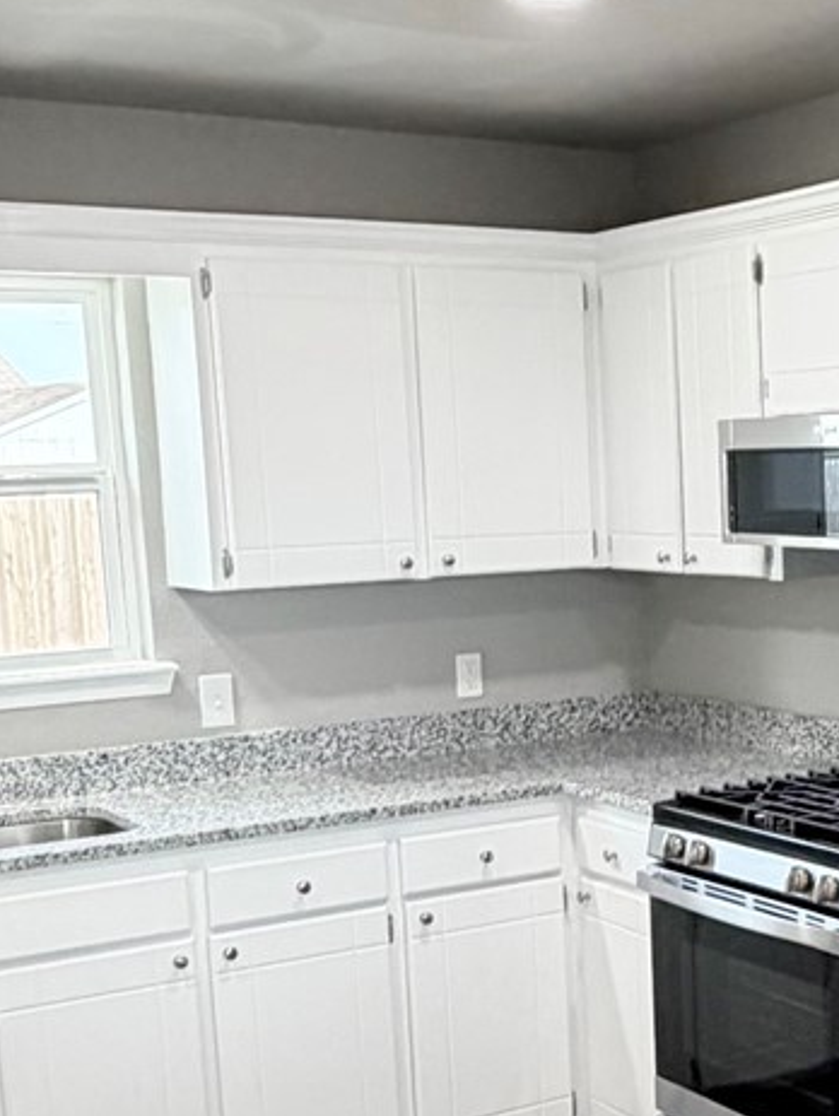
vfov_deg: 32.8
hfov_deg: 24.5
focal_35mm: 58
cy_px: 793
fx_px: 1872
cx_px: 769
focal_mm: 2.22
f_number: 2.2
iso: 250
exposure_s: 1/120
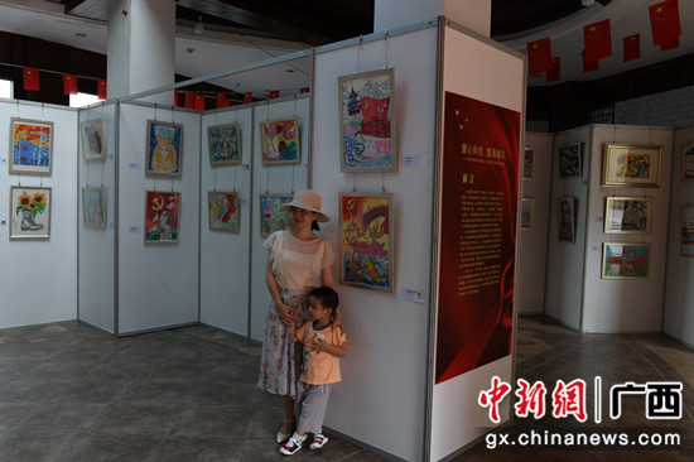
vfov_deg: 44.9
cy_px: 231
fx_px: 559
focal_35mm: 29
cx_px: 347
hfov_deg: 63.7
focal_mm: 29
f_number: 6.3
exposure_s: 1/80
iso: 640
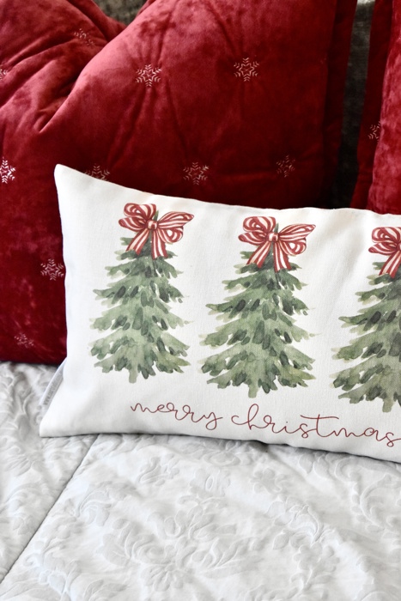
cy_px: 300
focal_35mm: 78
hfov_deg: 17.5
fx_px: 1303
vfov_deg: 26.0
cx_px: 200
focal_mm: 52
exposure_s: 1/60
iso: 5000
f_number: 5.6
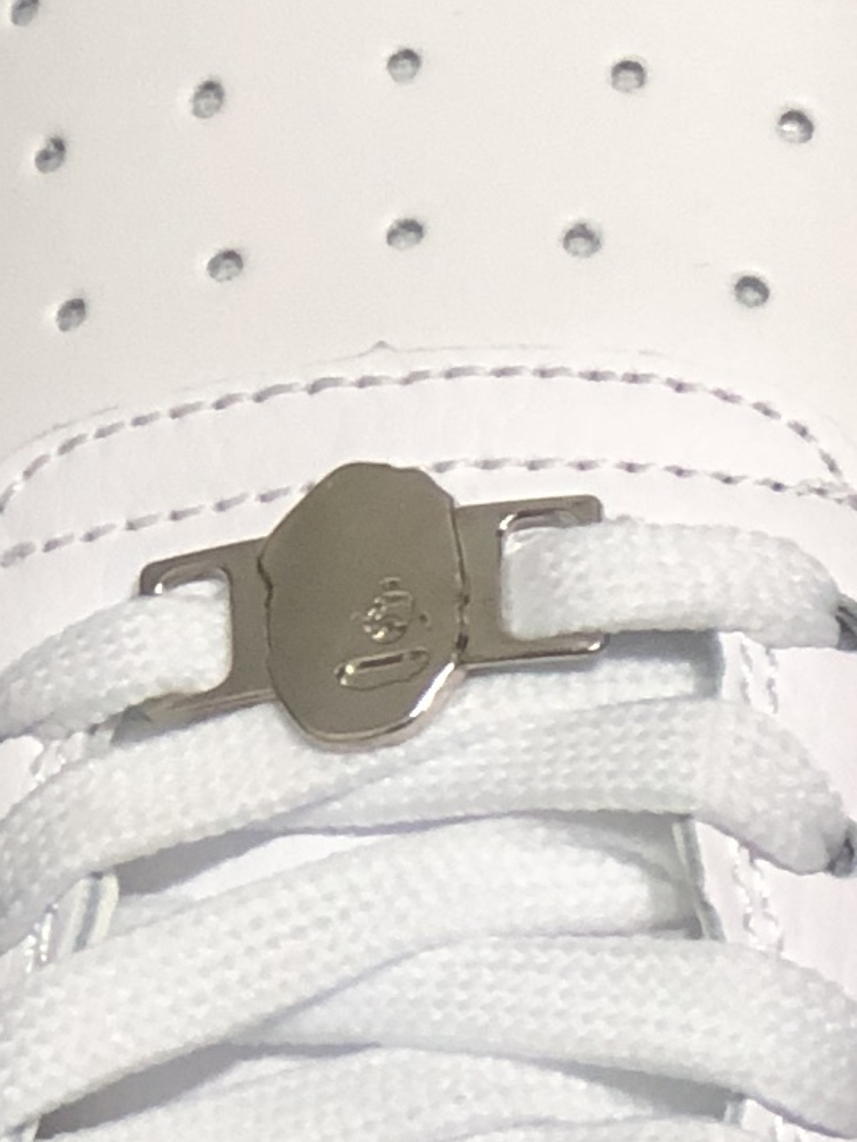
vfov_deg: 6.2
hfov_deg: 4.6
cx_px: 1390
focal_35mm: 319
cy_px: 1461
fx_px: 10530
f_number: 2.8
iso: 80
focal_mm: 6.6
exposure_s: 1/30
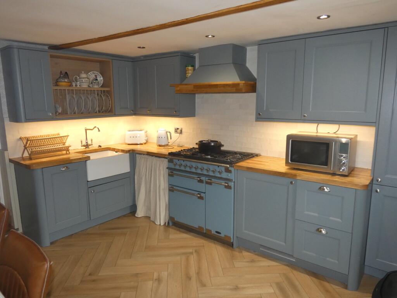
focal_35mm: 24
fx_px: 275
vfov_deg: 56.8
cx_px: 198
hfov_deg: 71.6
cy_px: 149
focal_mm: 4.3
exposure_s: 1/60
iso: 320
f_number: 3
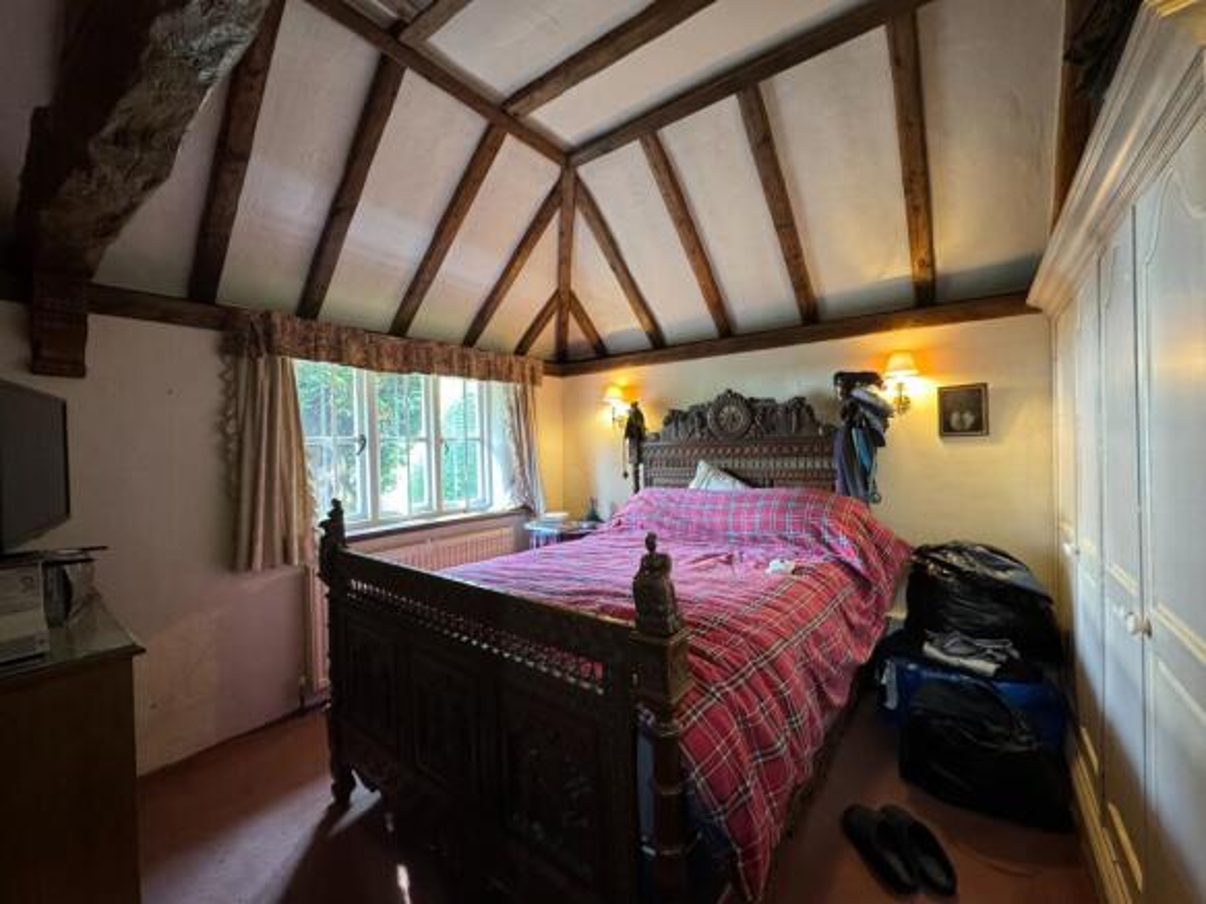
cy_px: 452
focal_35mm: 14
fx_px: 488
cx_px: 603
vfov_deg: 85.7
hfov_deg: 102.1
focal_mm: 2.22
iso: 500
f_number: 2.2
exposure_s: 1/33
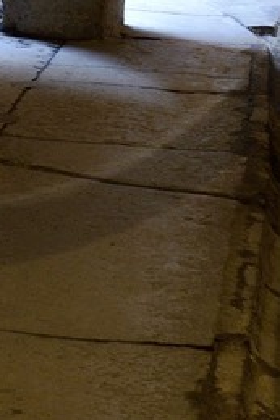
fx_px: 2301
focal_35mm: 197
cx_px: -83
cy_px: -233
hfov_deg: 6.9
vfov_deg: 10.1
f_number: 5.6
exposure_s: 1/10
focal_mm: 32
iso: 1600
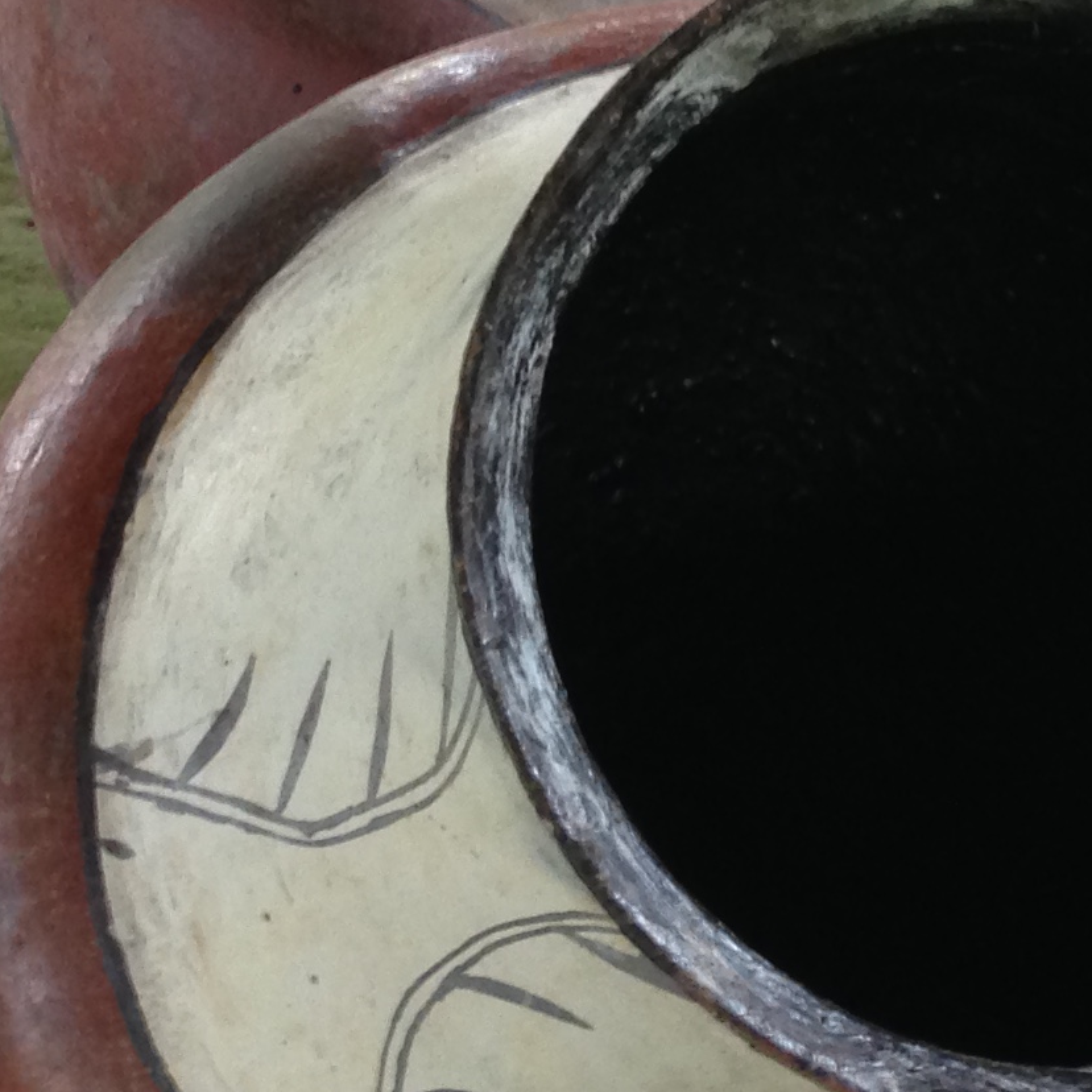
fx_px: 4104
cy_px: -37
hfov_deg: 13.5
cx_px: 1981
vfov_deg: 14.9
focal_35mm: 115
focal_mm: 4.12
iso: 100
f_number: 2.4
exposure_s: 1/20
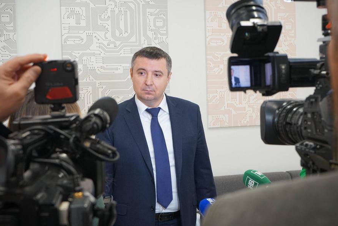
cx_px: 171
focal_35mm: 56
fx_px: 526
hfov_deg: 35.6
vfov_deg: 24.2
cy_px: 112
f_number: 9
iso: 2000
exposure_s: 1/30
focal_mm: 55
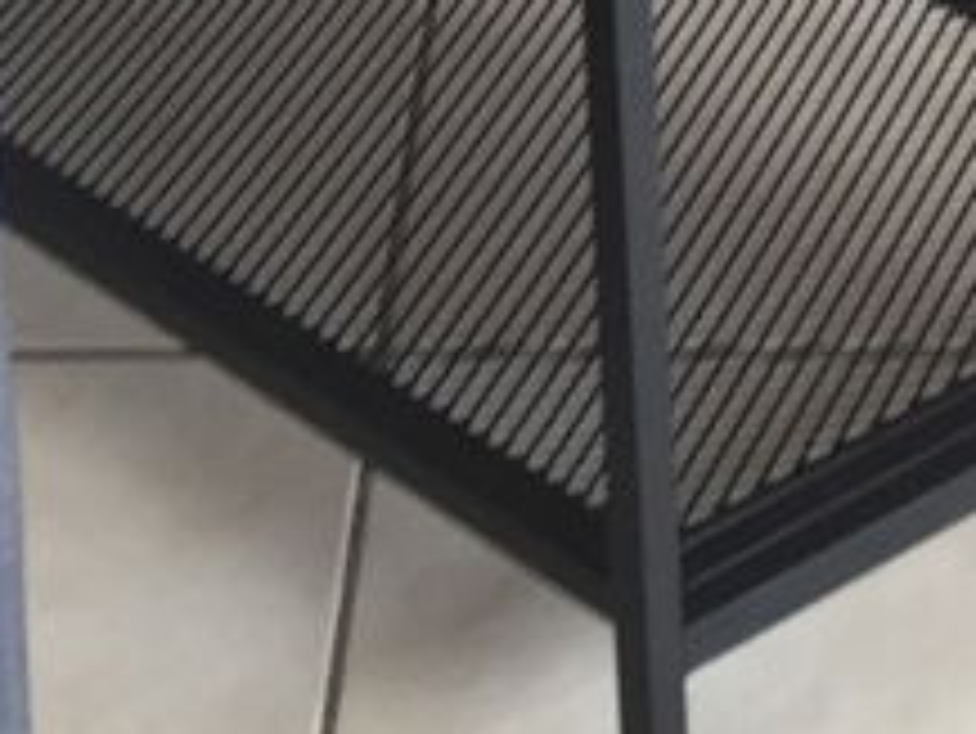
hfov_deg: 9.2
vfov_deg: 6.1
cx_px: 346
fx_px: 6037
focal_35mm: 214
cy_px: -1882
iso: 32
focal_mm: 4.15
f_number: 2.2
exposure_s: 1/50
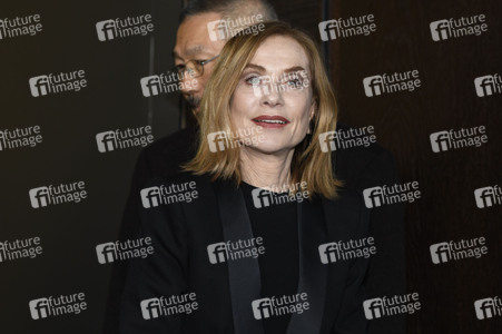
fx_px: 1143
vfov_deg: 16.6
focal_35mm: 82
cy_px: 167
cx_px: 251
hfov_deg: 24.8
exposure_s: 1/400
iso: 640
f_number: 4
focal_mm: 82
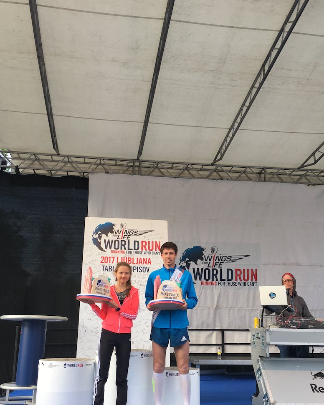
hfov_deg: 42.2
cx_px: 167
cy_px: 239
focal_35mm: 35
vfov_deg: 51.3
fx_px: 420
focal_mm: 4.15
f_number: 2.2
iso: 25
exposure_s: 1/268
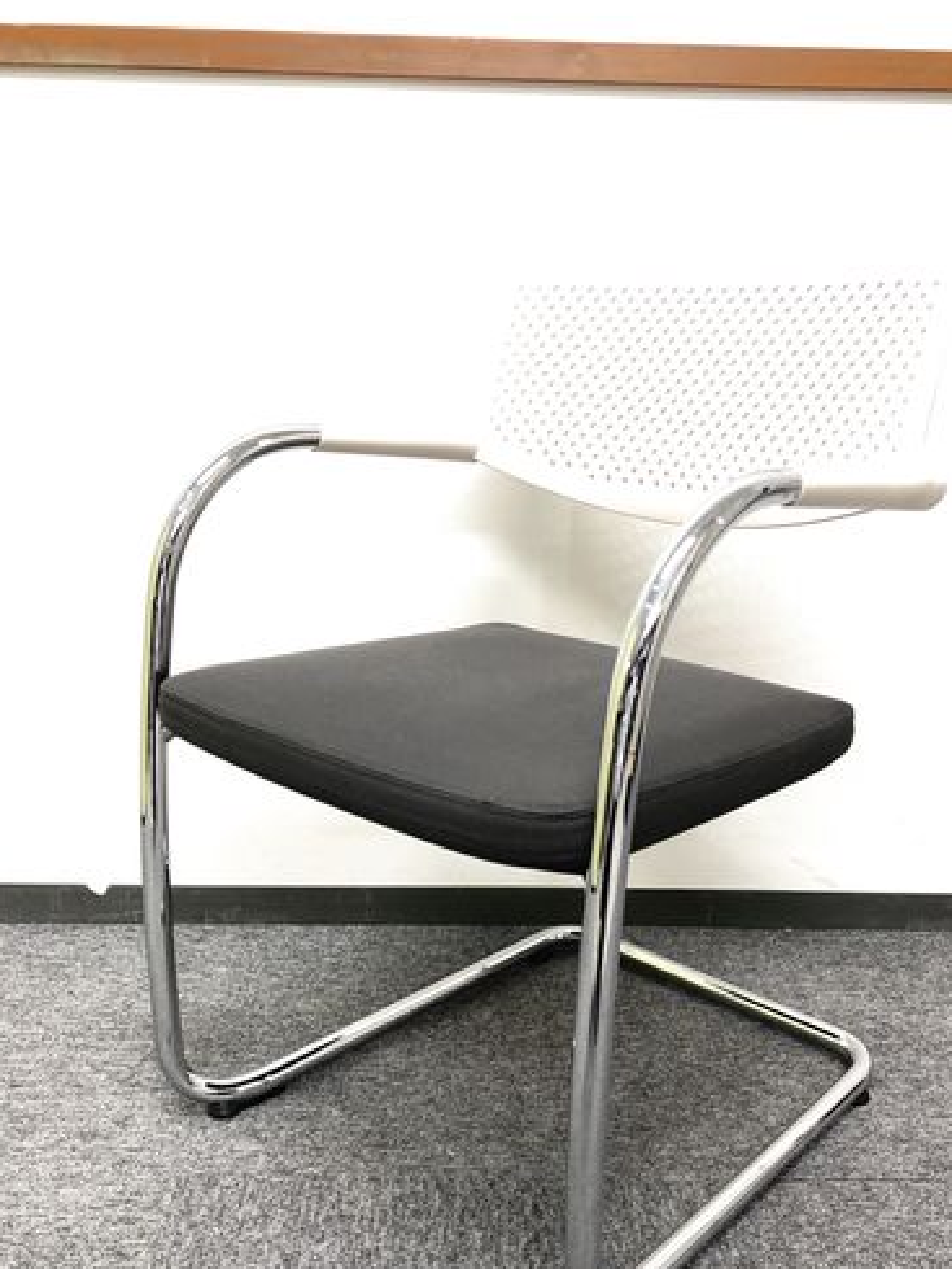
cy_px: 721
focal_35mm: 33
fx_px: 1210
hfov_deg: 42.9
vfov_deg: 55.2
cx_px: 532
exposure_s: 1/20
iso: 40
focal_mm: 3.99
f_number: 1.8
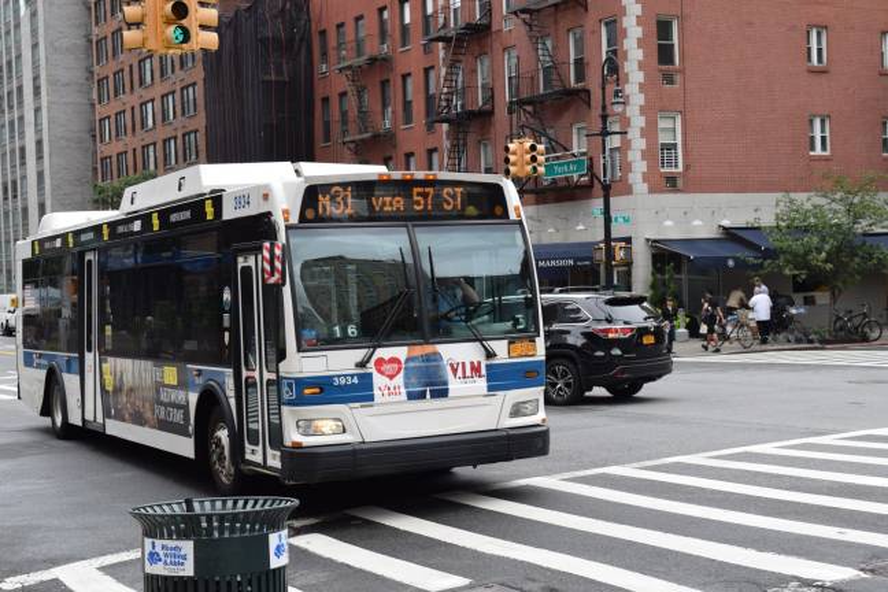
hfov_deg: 35.1
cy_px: 296
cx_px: 444
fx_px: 1406
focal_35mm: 57
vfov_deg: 23.8
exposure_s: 1/250
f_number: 8
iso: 280
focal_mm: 38
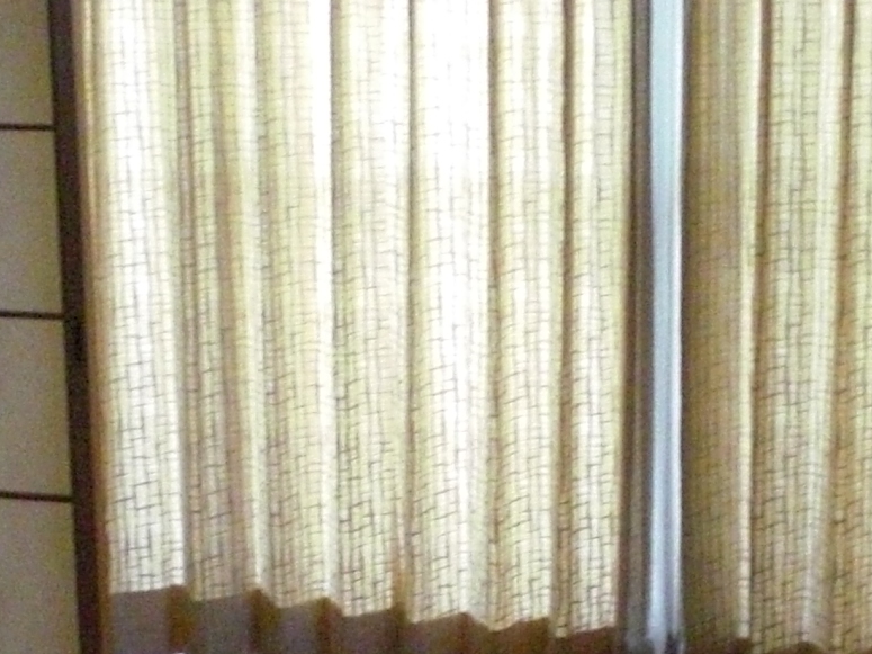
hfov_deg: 17.4
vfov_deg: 12.7
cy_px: 819
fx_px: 2846
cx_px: 506
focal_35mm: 113
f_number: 3.1
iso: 800
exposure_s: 1/80
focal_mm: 6.3
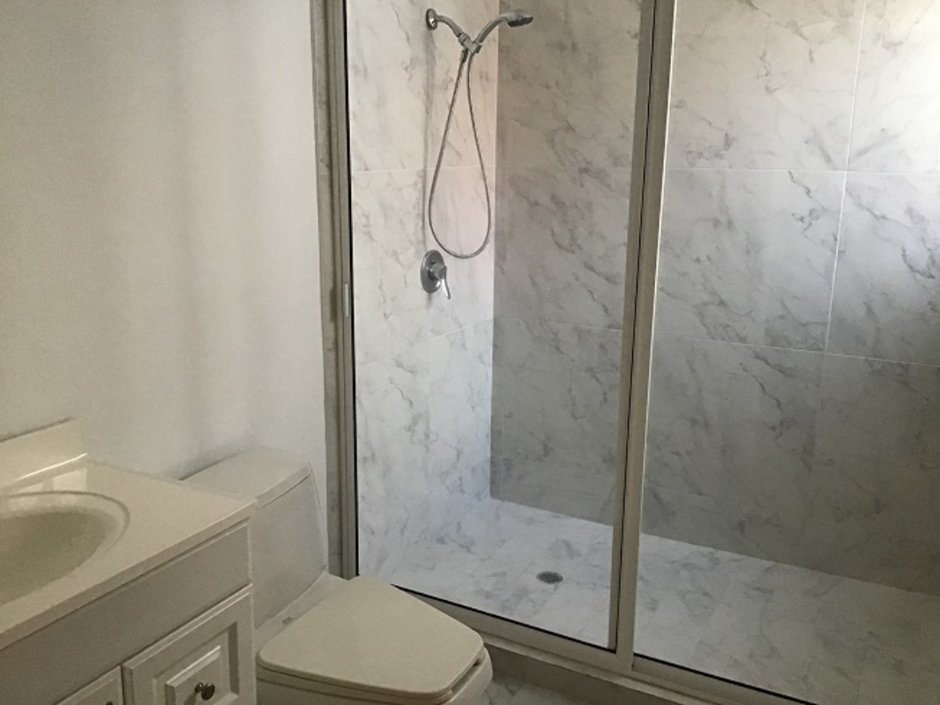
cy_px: 352
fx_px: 842
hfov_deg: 58.3
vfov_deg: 45.5
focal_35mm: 31
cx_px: 470
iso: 200
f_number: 2.4
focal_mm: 3.3
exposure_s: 1/24
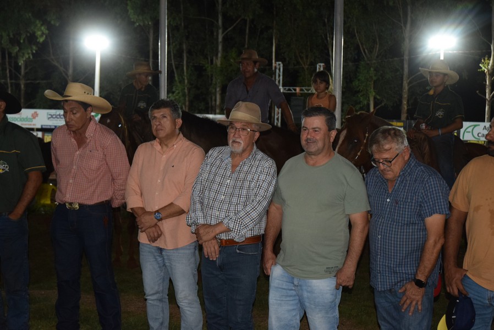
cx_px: 247
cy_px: 165
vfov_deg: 23.8
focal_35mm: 57
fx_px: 783
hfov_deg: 35.0
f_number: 4.2
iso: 1800
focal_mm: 38
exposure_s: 1/60
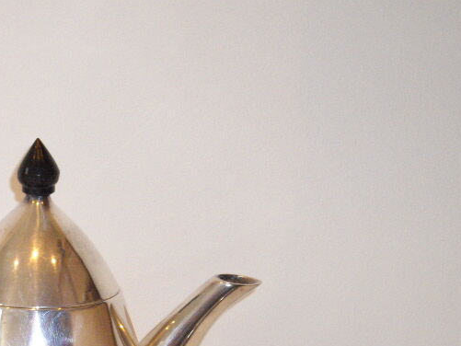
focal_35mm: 94
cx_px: 21
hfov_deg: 20.3
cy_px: 352
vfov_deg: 15.4
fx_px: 1252
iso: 400
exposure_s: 1/50
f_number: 3.1
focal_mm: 9.6
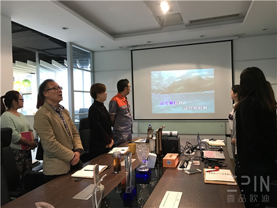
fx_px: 224
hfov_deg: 63.4
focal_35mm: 28
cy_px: 104
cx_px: 138
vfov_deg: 49.7
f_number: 1.8
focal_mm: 3.99
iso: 100
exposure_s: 1/13
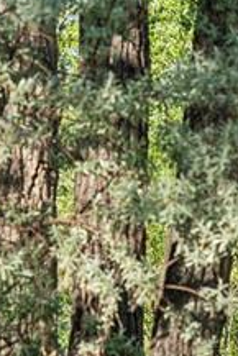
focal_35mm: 371
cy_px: 540
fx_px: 3673
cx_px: 348
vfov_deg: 5.5
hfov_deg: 3.7
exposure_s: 1/500
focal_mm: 105
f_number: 6.3
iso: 400
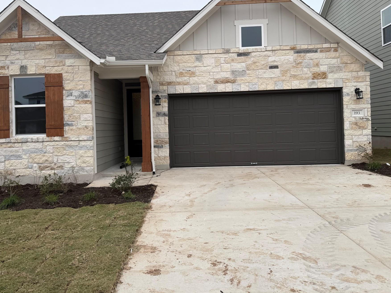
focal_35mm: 28
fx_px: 316
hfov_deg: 63.3
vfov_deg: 49.6
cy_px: 126
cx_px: 178
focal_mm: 6.76
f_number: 1.78
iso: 80
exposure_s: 1/598
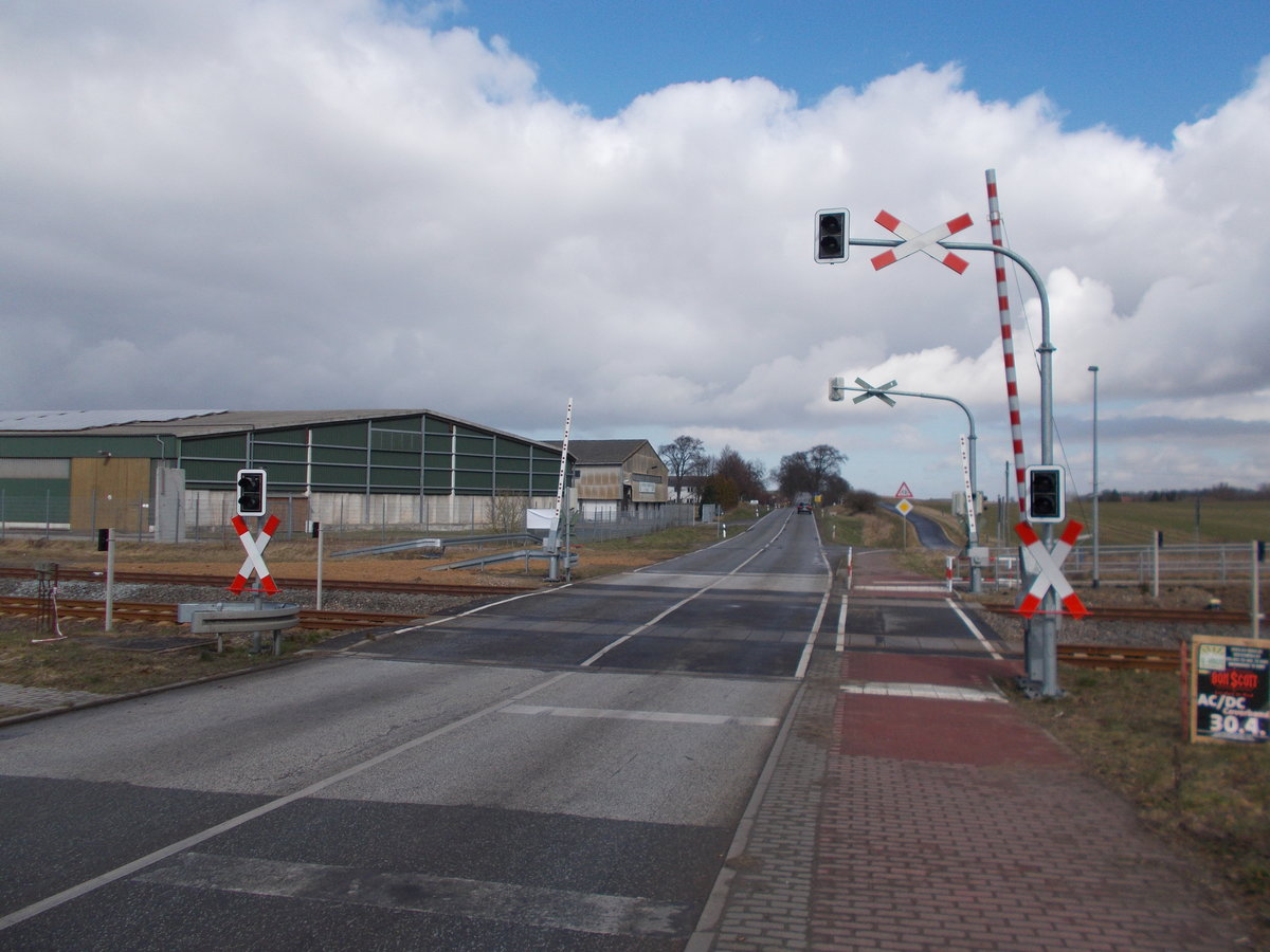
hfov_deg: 67.3
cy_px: 476
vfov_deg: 53.1
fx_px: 954
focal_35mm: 26
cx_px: 635
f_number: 8
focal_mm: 4.6
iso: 80
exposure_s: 1/200
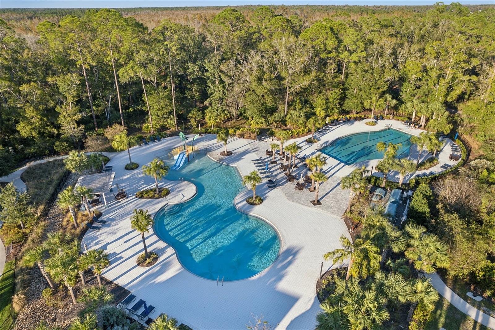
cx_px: 248
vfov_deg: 57.2
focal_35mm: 22
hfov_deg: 78.6
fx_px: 302
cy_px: 165
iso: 100
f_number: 2.8
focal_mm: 8.4
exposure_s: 1/800
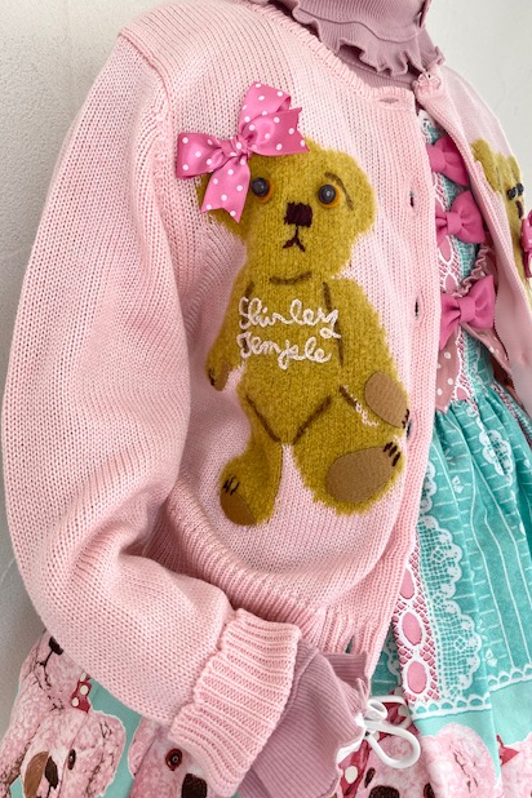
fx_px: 621
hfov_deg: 46.4
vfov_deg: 65.5
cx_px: 284
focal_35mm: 28
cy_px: 407
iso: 64
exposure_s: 1/121
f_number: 1.8
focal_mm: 4.25
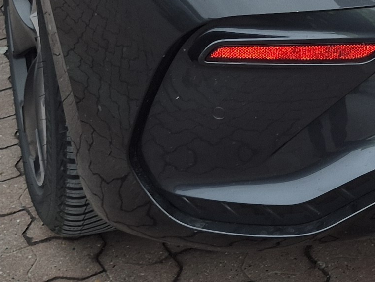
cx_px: 485
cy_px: -147
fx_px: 1311
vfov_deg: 11.7
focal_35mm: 121
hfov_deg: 15.5
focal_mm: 5.4
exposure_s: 1/50
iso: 25
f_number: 1.8
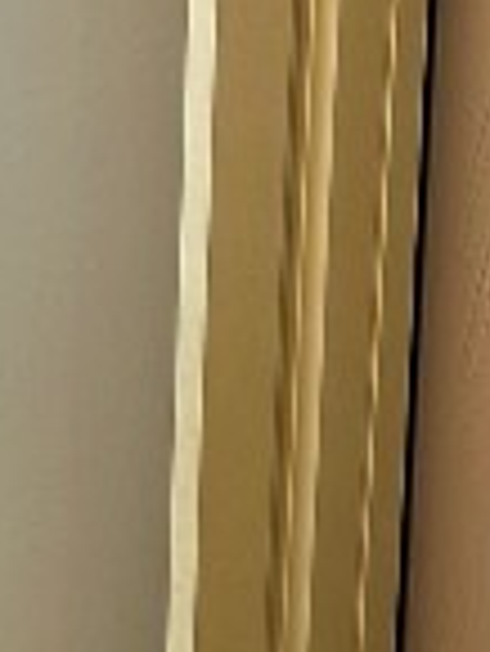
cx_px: -220
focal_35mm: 138
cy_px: 1241
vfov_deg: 12.7
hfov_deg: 10.4
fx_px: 2601
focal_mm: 5.7
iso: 64
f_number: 1.5
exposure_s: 1/60
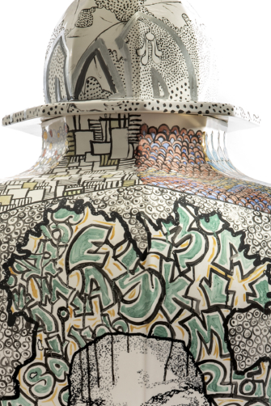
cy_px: 383
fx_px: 2415
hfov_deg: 6.4
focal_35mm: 214
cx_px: 126
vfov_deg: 9.6
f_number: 20
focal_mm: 70
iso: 50
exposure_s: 1/125
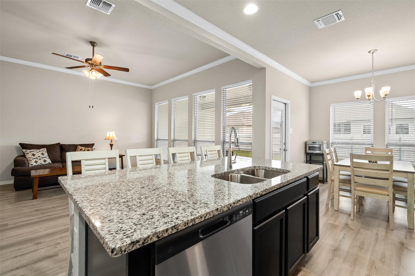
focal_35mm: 16
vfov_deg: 73.7
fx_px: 184
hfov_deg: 96.7
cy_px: 138
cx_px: 208
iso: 800
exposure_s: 1/6
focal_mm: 16
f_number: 9
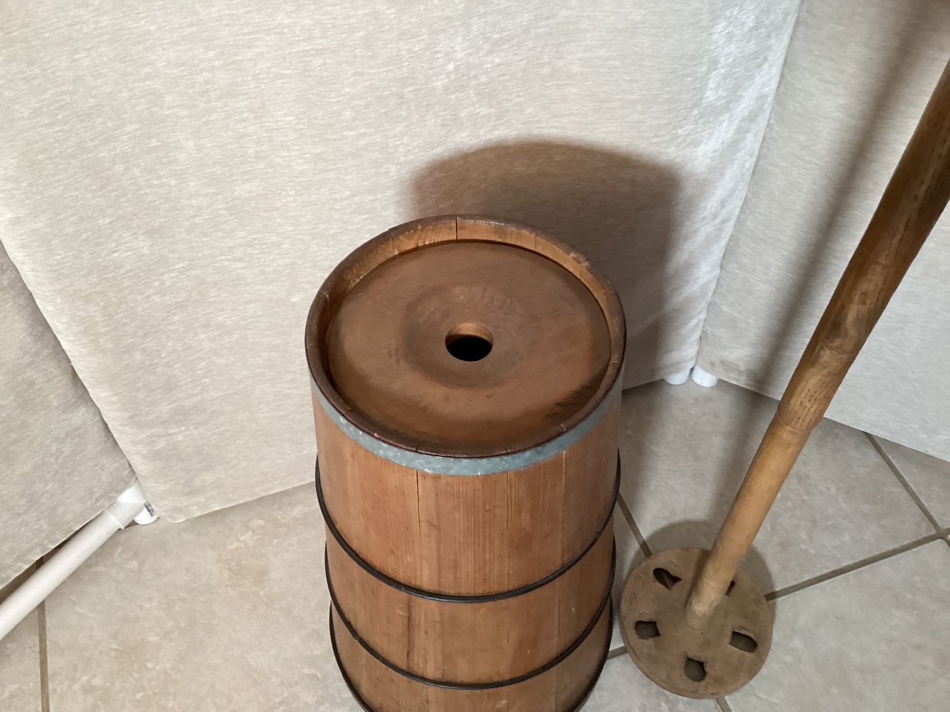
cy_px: 356
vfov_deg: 45.4
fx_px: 851
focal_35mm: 31
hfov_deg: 58.3
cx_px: 475
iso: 320
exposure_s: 1/60
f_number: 2.4
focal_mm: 3.3
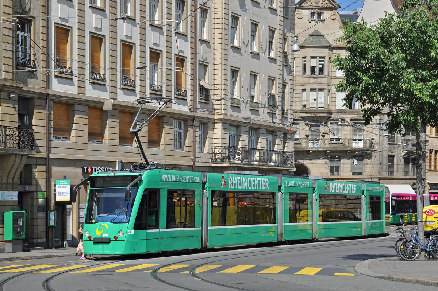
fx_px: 948
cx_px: 219
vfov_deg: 17.5
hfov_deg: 26.0
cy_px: 146
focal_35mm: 78
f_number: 10
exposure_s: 1/400
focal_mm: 52
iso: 250
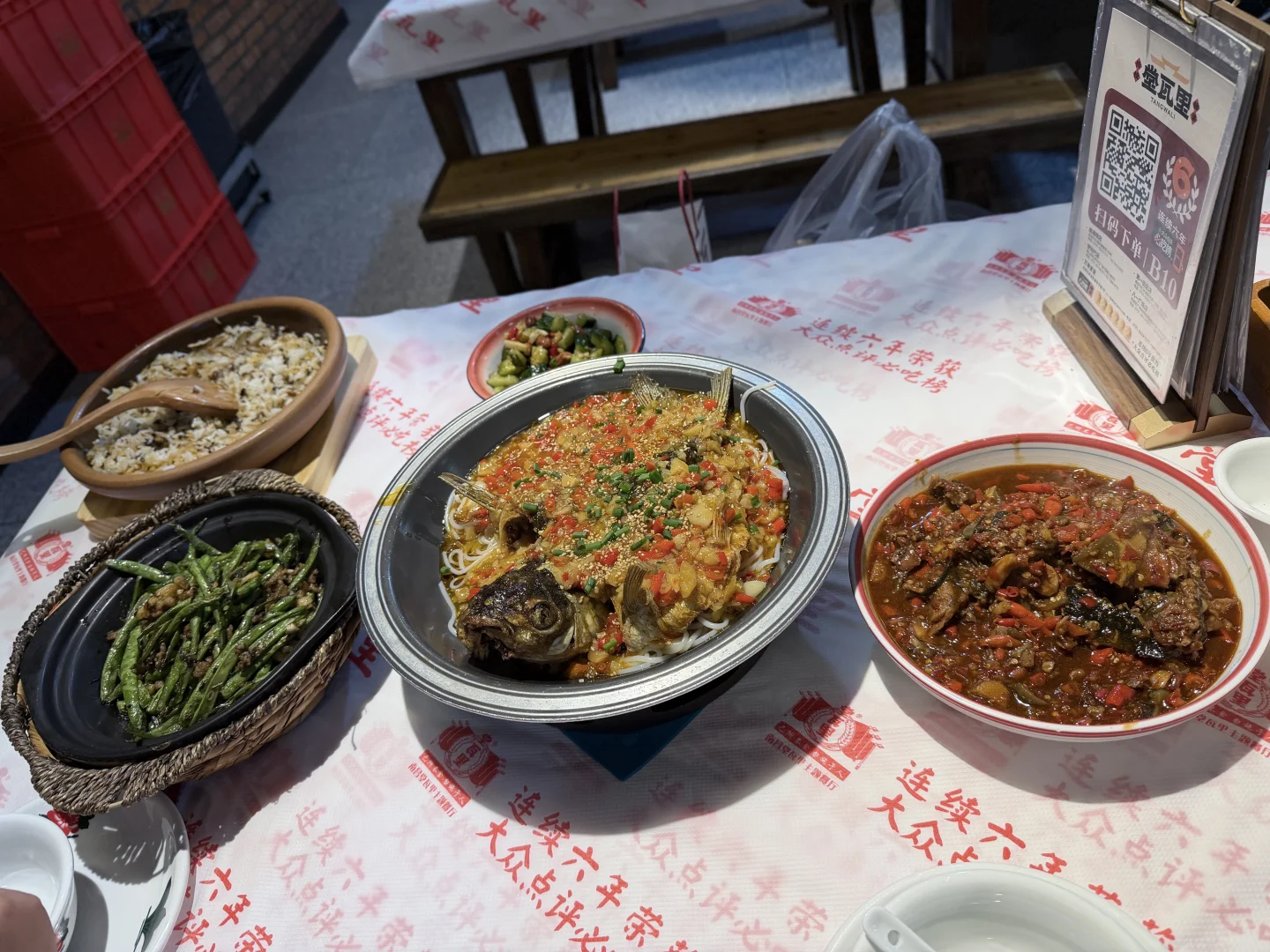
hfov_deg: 71.6
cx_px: 635
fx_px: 881
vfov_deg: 56.8
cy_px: 476
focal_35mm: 24
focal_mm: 6.76
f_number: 1.78
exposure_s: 1/100
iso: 125
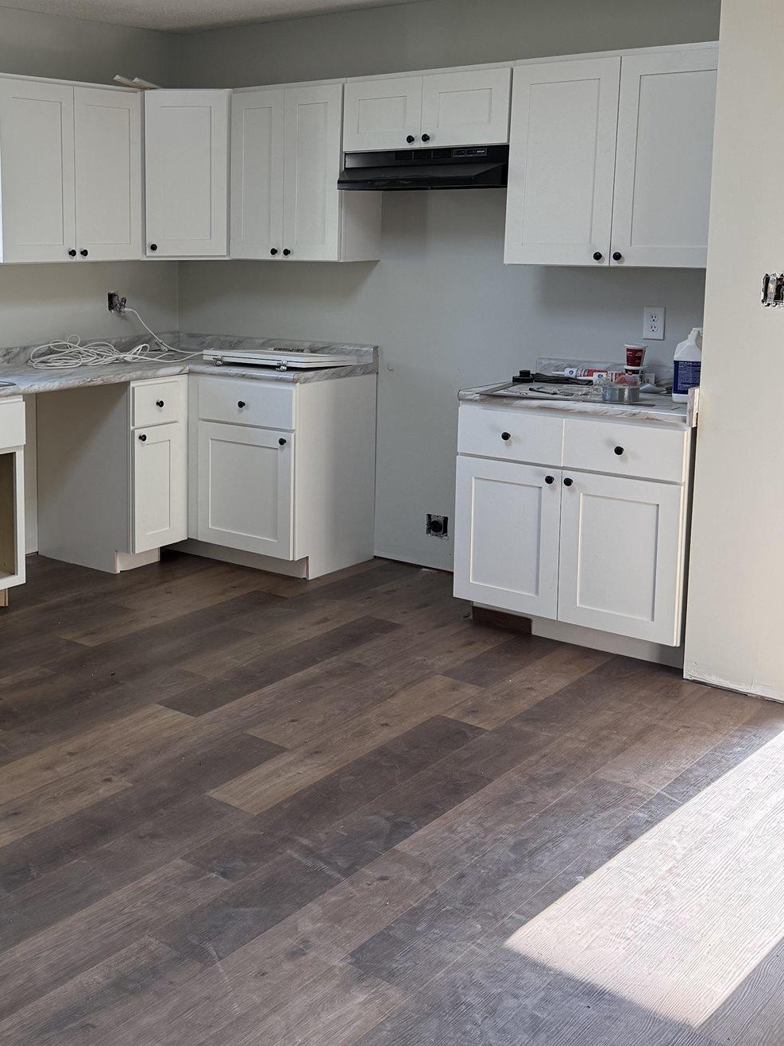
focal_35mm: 42
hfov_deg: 33.5
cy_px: 400
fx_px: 1269
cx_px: 179
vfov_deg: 44.5
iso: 160
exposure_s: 1/229
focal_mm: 6.76
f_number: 1.78
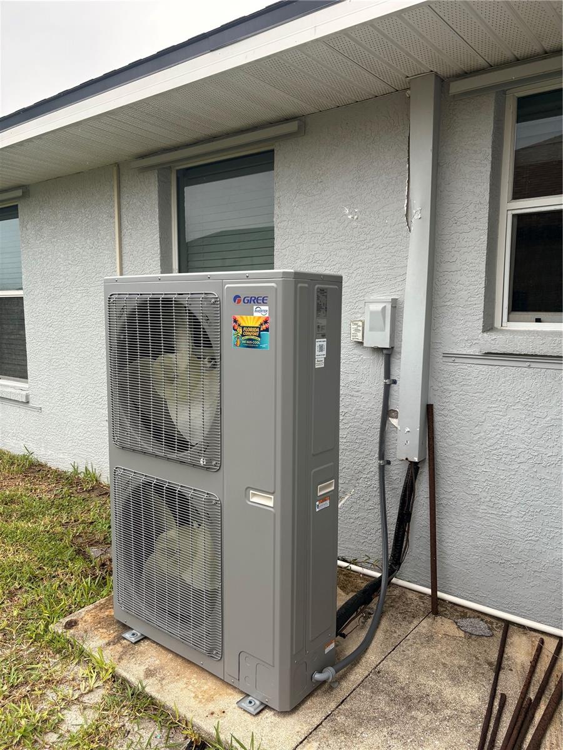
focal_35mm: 26
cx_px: 282
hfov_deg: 53.1
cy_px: 375
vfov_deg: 67.3
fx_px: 564
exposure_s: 1/1451
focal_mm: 5.96
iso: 64
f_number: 1.6
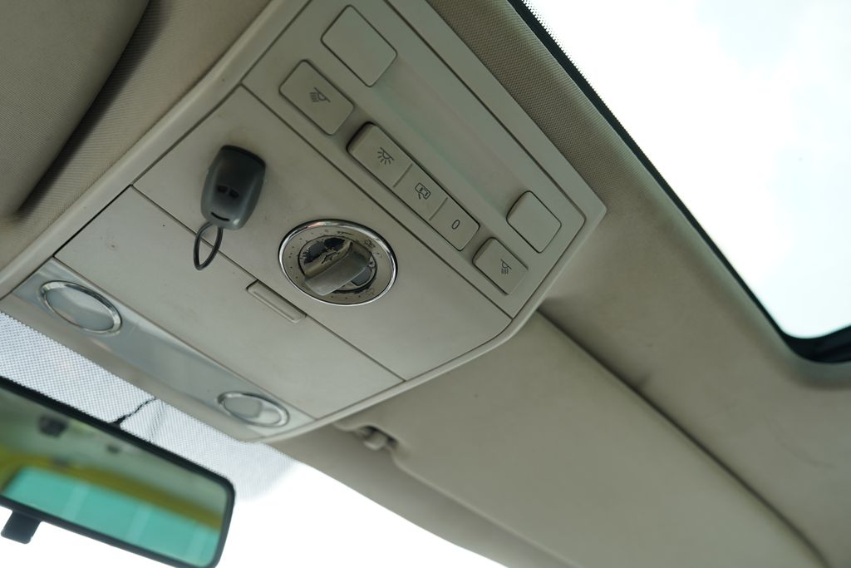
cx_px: 426
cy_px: 284
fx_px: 686
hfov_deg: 63.7
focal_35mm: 29
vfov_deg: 45.0
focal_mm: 29
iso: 100
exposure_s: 1/80
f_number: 4.5
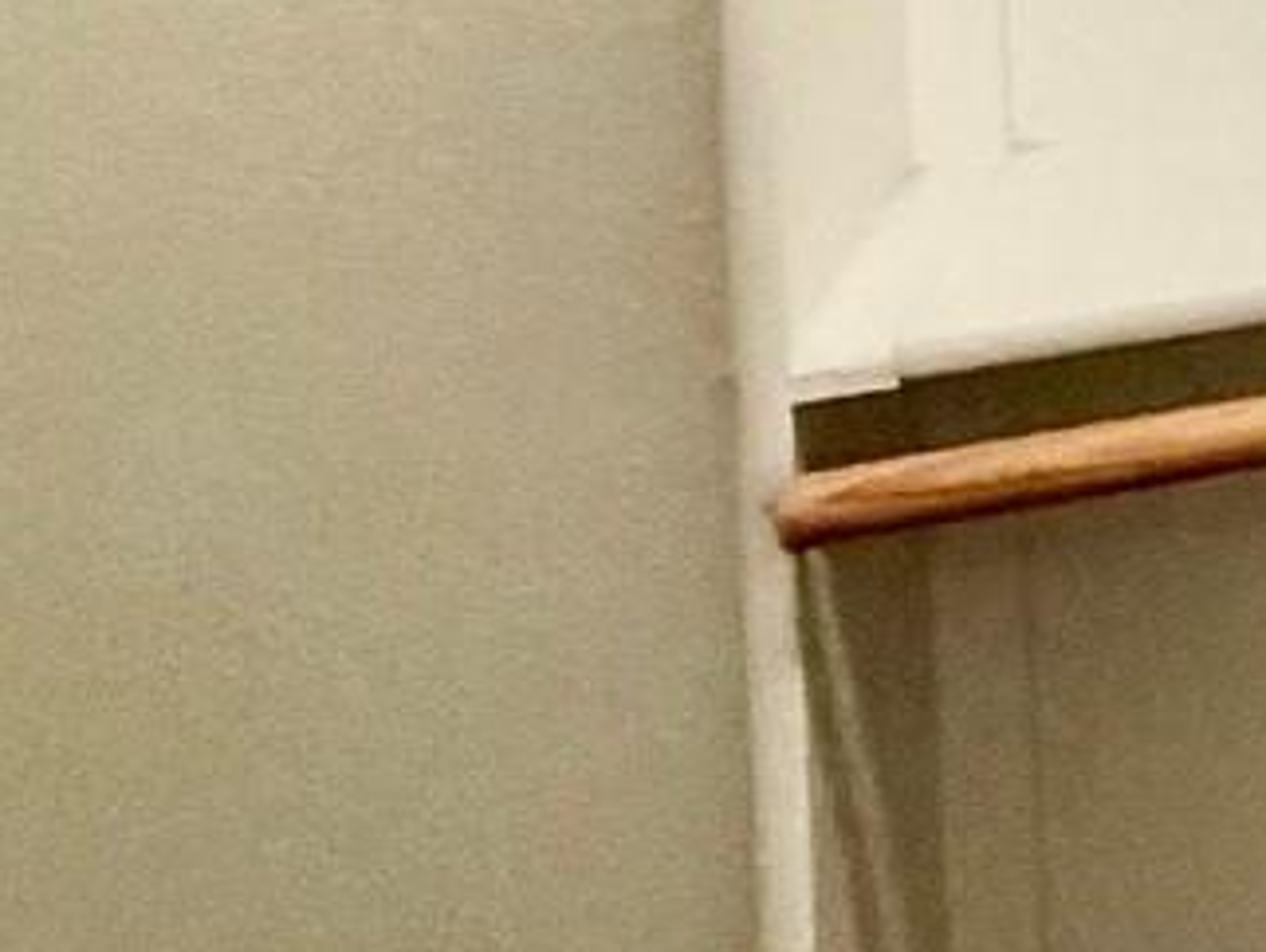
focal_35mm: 89
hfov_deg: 12.8
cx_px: 3452
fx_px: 3257
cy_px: -767
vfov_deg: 14.6
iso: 320
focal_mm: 2.22
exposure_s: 1/60
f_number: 2.2
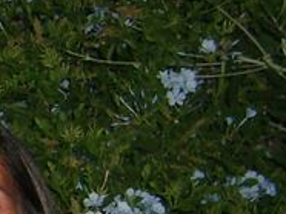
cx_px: -346
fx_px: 1593
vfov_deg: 7.6
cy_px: 288
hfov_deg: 9.4
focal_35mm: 193
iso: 100
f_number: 2.8
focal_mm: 5.8
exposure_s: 1/45
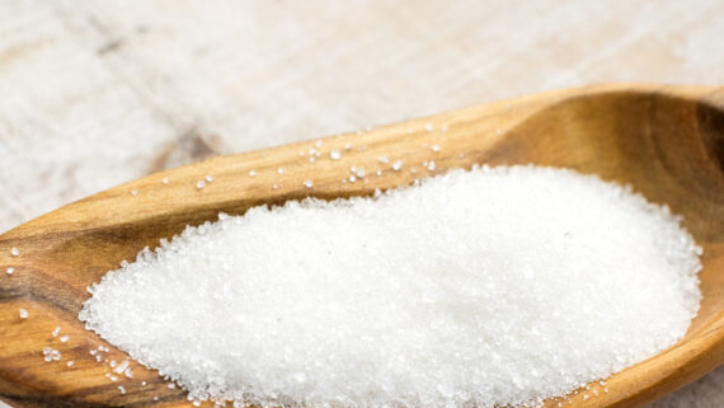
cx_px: 366
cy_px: 307
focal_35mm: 65
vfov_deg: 18.4
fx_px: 1247
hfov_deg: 32.4
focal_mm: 23
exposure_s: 1/100
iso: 100
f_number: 6.3
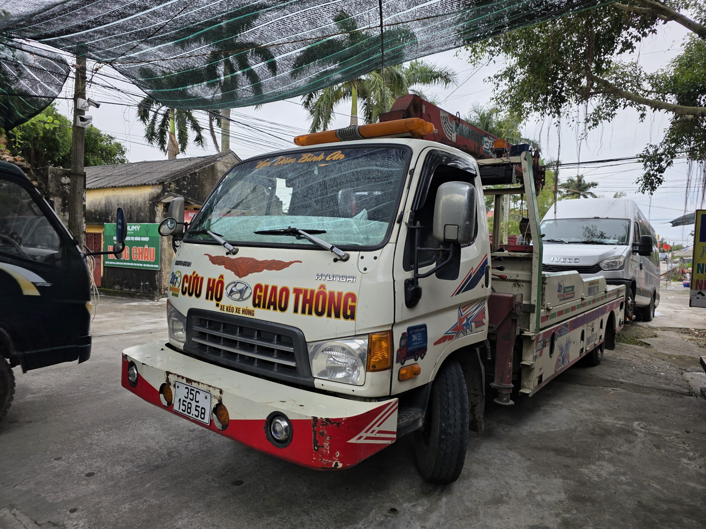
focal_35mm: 23
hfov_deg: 73.9
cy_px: 264
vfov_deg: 58.9
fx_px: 469
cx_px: 353
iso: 12
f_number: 1.7
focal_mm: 6.3
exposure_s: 1/100
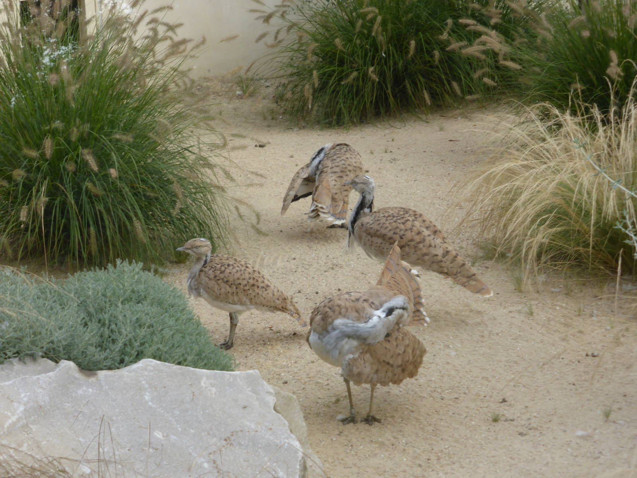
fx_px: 1914
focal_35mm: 104
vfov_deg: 14.2
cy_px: 239
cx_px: 318
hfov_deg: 18.9
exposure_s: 1/100
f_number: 5.3
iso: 100
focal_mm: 17.1
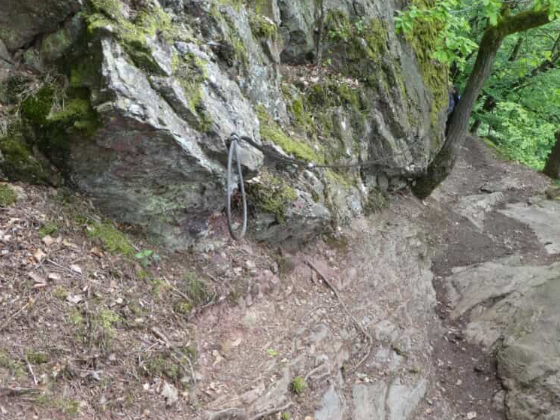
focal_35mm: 33
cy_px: 196
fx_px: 534
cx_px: 352
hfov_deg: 54.7
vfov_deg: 42.9
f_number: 3.3
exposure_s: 1/60
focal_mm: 4.3
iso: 160
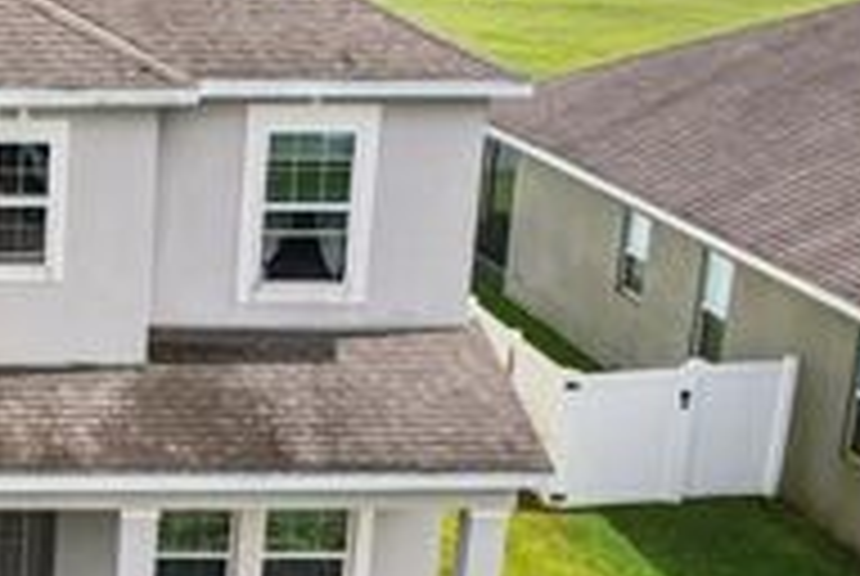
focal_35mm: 81
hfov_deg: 22.6
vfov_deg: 16.8
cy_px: 421
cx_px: -223
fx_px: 1938
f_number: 2.8
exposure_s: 1/2500
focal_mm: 8.4
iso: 120
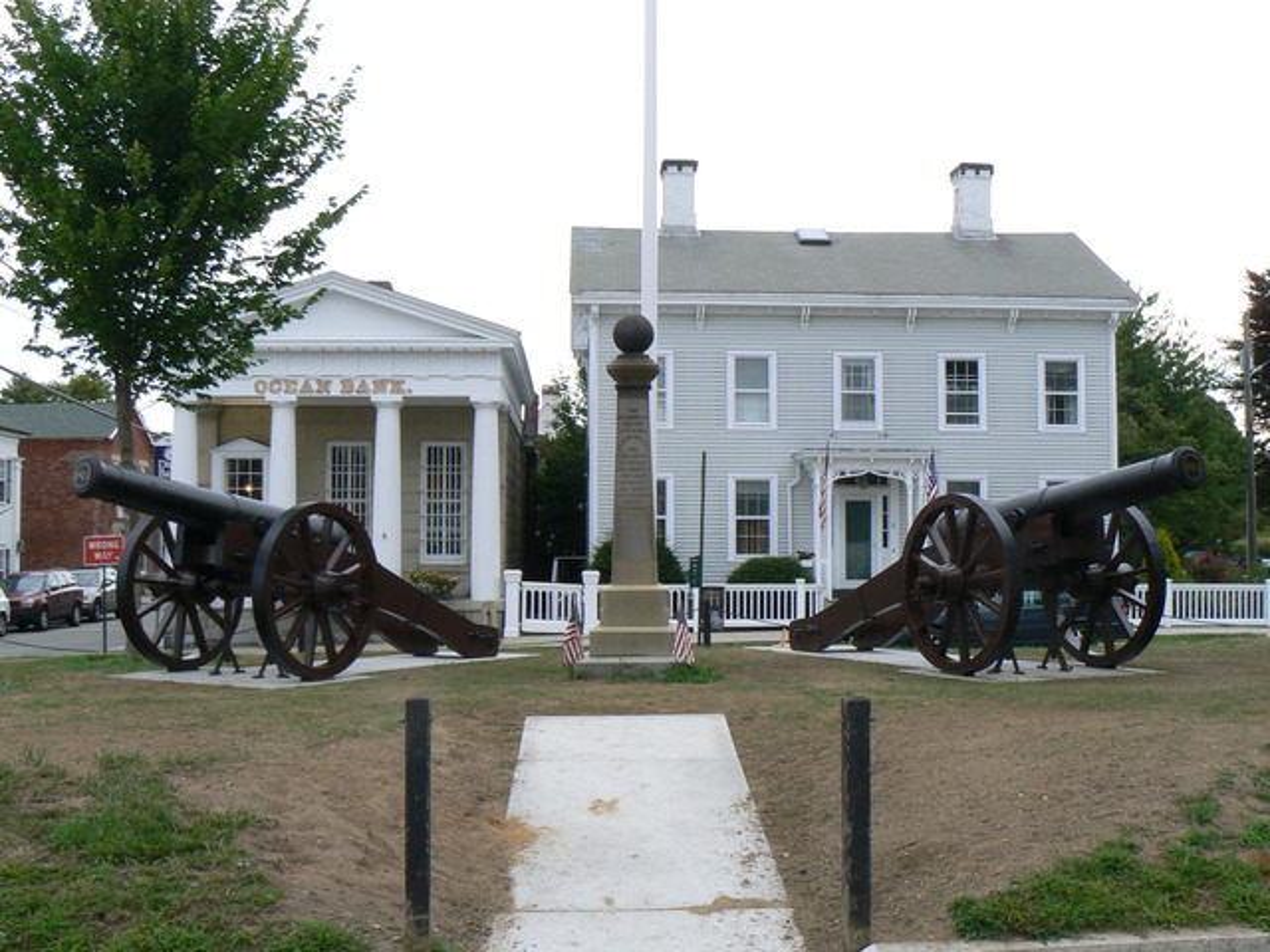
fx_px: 1321
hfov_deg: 51.4
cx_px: 635
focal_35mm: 36
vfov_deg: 39.7
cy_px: 476
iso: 100
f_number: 8
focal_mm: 6
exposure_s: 1/30
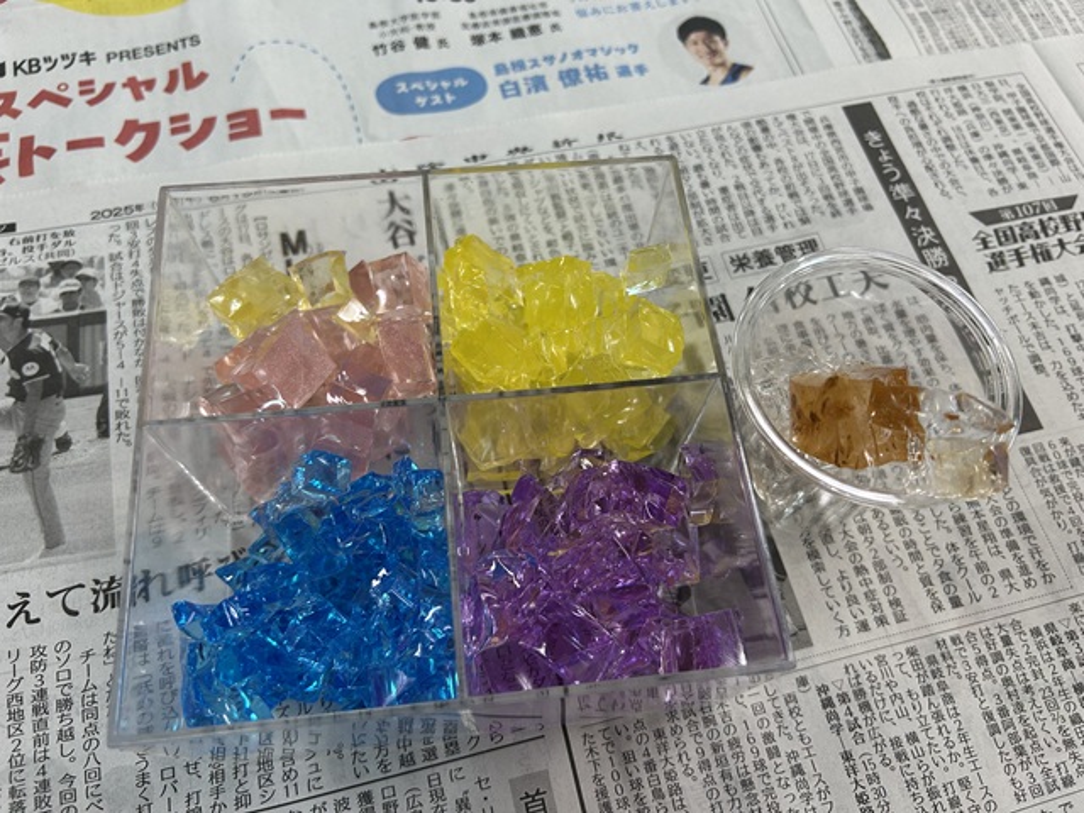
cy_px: 406
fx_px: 814
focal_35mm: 26
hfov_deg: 67.3
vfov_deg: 53.1
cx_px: 542
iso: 80
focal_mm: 5.7
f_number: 1.5
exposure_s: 1/120
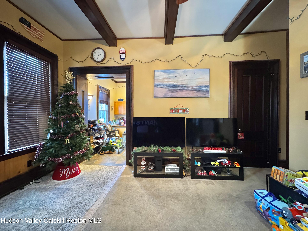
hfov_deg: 102.1
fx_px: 125
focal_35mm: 14
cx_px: 154
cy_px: 116
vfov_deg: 85.7
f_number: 2.2
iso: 1000
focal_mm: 2.22
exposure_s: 1/60
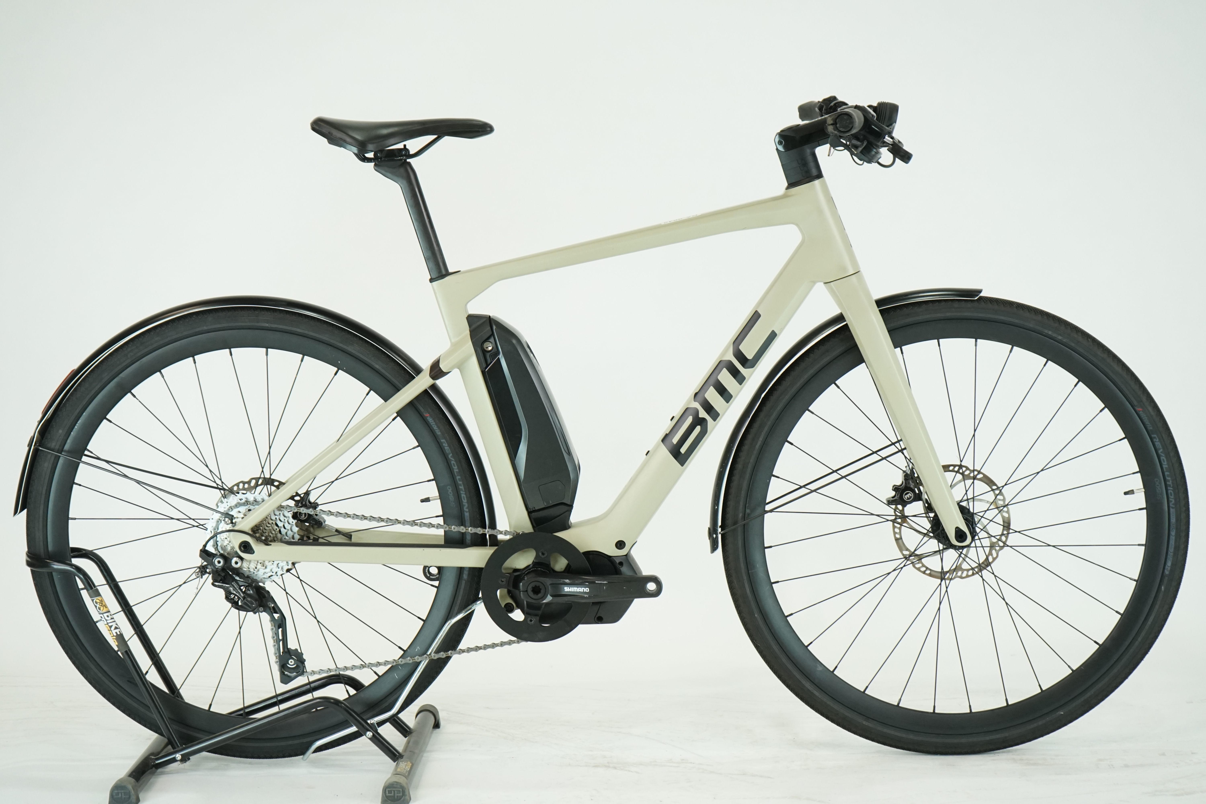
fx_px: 2110
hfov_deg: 31.9
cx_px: 603
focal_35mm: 63
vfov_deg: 21.6
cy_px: 402
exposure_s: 1/200
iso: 1600
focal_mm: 63
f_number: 6.3
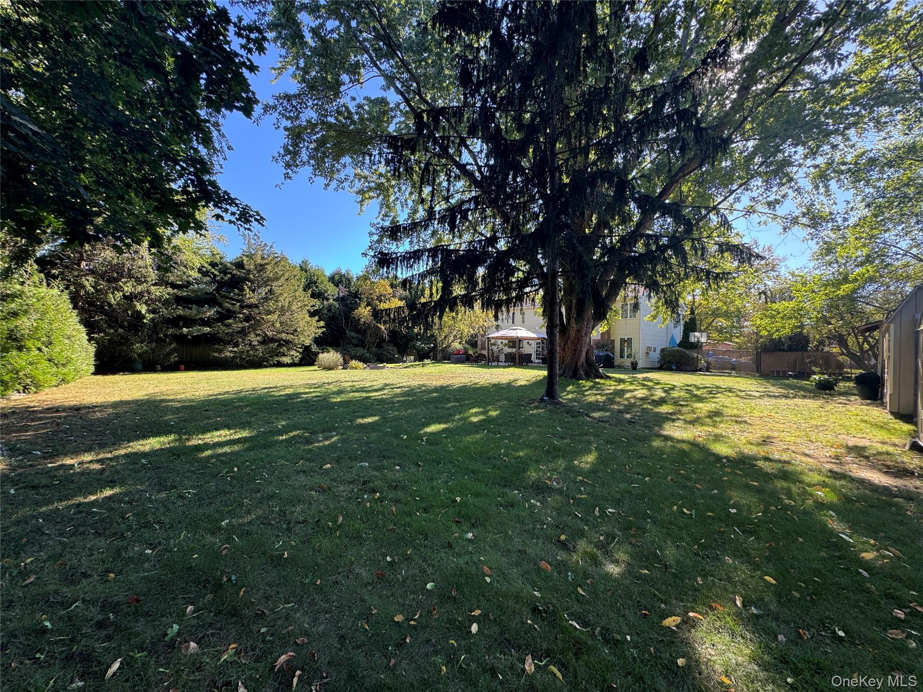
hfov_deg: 102.1
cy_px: 346
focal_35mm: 14
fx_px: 373
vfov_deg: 85.7
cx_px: 462
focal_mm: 2.22
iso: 40
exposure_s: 1/147
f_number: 2.2
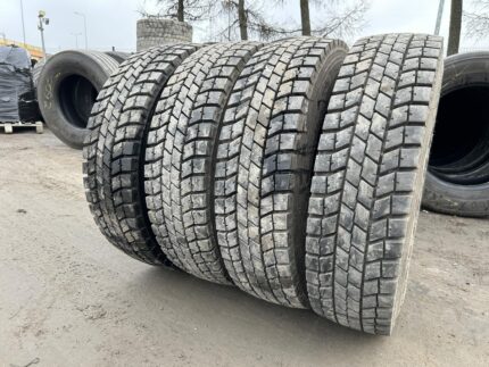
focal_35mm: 26
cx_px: 244
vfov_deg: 53.1
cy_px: 184
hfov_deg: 67.3
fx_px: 367
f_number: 1.5
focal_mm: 5.7
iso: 40
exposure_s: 1/236
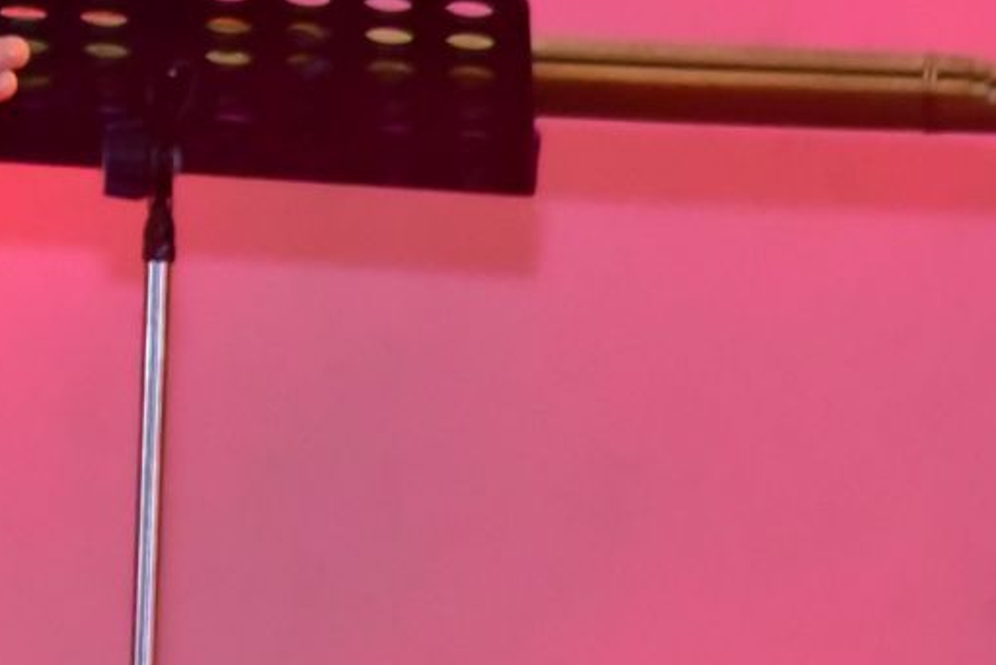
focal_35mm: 978
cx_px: -914
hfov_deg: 2.1
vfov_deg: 1.4
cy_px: -436
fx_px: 27064
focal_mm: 200
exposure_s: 1/200
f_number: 7.1
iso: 6400
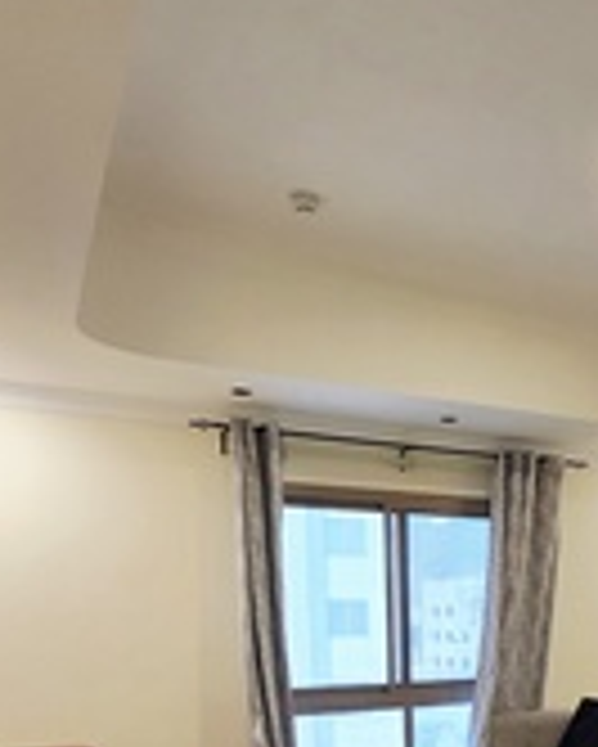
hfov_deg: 39.5
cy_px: 682
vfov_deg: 46.2
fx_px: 774
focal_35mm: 35
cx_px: 528
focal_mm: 2.2
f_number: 1.9
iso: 200
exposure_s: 1/101
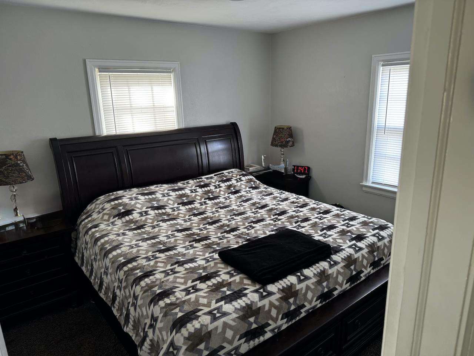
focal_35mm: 24
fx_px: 329
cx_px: 237
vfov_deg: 56.8
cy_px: 178
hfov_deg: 71.6
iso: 250
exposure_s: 1/40
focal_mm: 6.76
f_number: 1.78
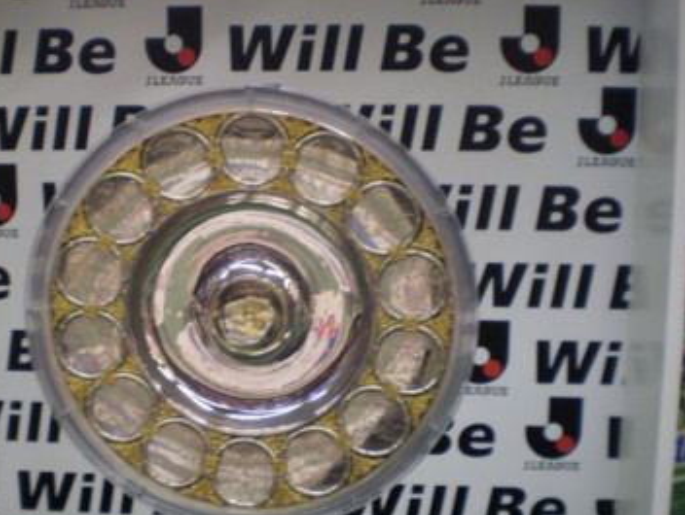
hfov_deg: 41.1
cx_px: 290
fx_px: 912
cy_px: 278
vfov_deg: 31.6
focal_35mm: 46
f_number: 3.1
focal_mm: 6.3
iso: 125
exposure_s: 1/8
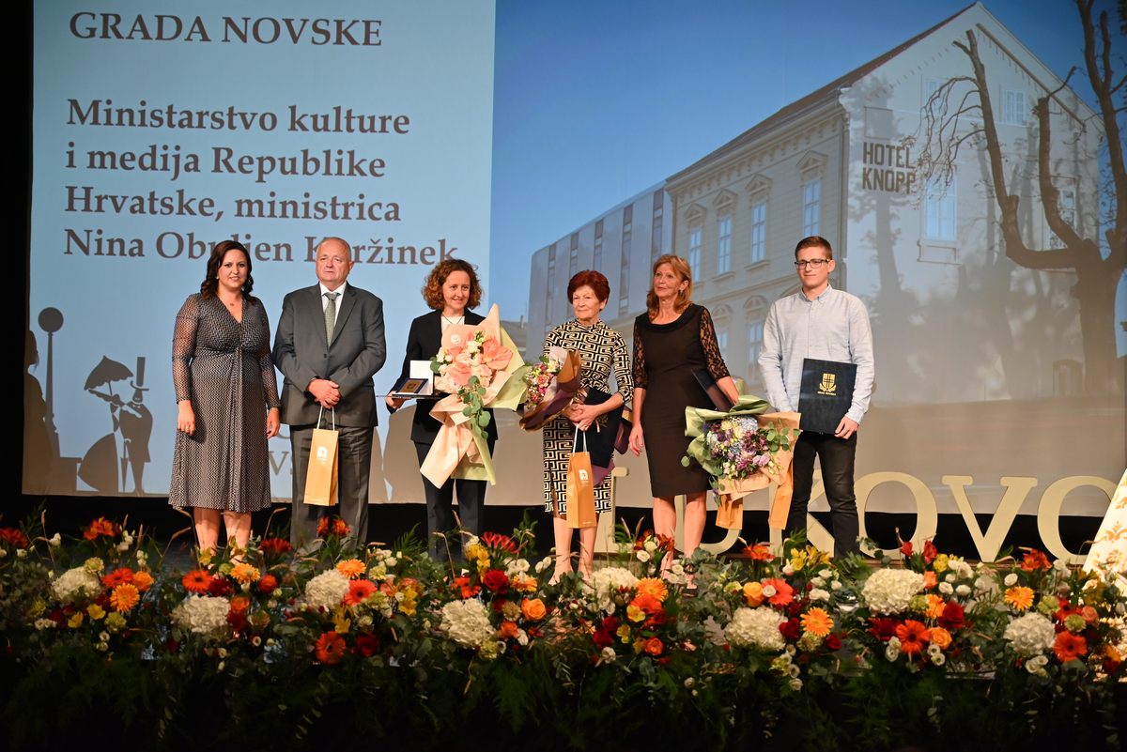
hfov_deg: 28.8
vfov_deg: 19.5
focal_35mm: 70
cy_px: 376
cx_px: 564
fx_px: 2192
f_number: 4
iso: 1100
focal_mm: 70
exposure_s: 1/125
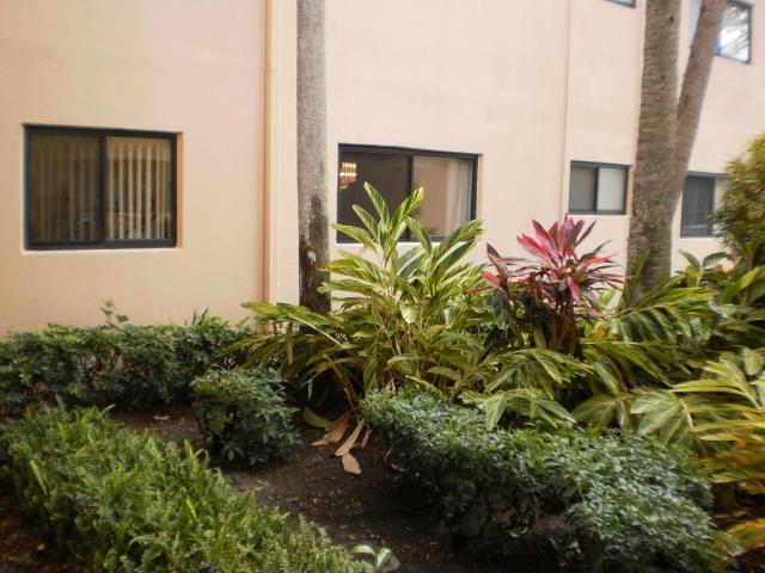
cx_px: 382
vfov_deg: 39.7
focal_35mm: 36
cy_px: 286
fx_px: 796
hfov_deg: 51.4
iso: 100
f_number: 3.1
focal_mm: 6.3
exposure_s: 1/160
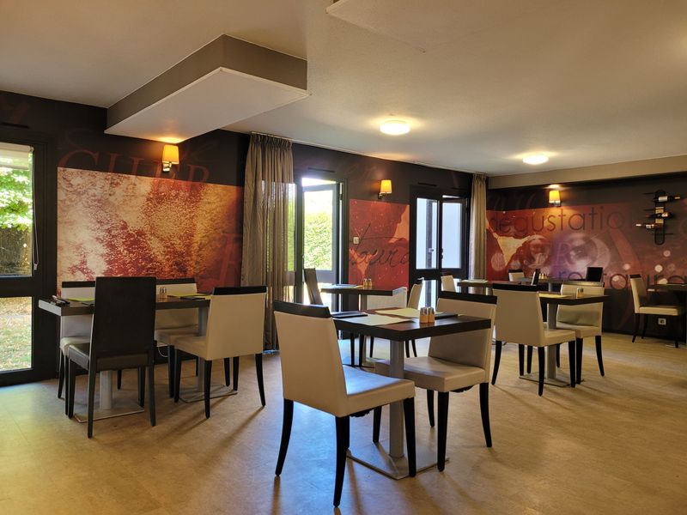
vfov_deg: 53.1
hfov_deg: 67.3
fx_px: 516
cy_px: 258
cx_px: 344
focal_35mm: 26
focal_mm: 5.4
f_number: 1.8
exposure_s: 1/50
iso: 200
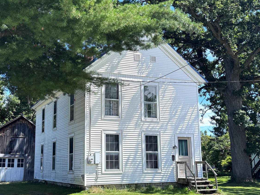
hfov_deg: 39.6
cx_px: 118
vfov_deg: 30.3
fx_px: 361
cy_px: 100
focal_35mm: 48
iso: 80
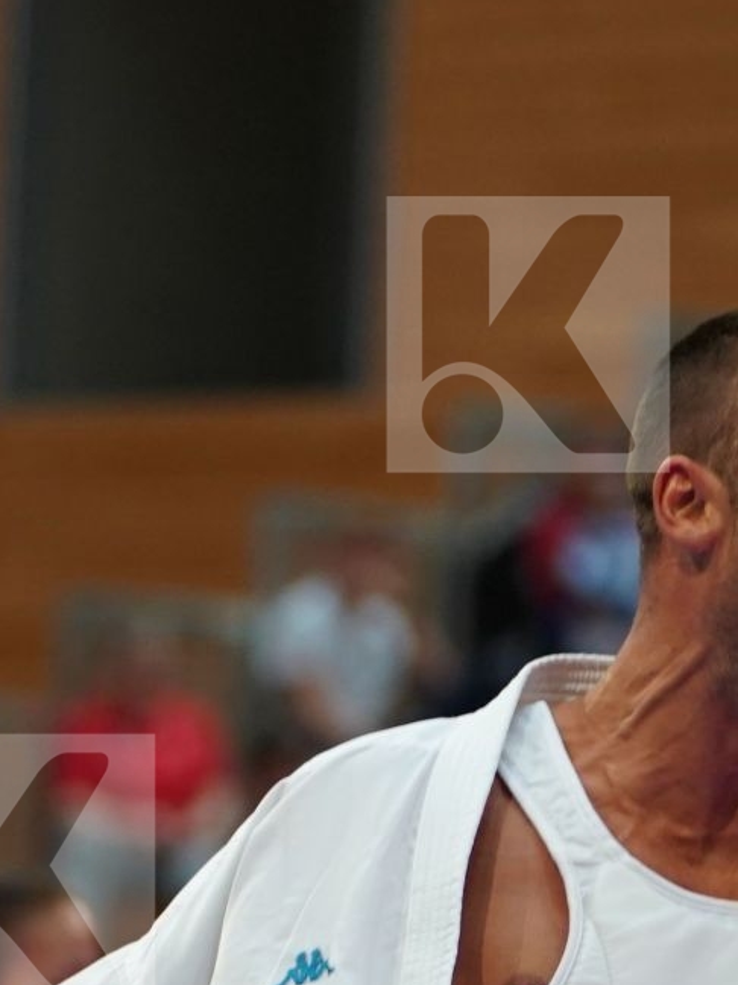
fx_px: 11683
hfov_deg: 3.6
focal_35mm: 411
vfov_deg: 4.8
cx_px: 528
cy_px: 873
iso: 1250
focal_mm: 103
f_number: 2.8
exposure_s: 1/1000
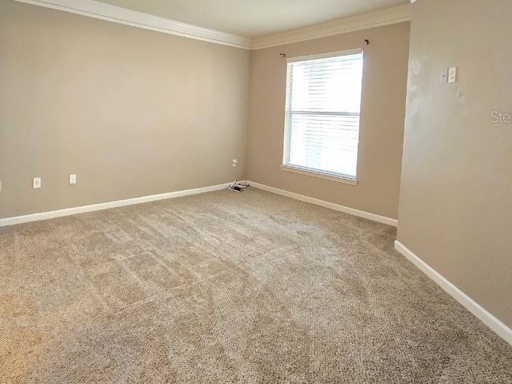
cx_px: 186
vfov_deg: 66.0
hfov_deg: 82.7
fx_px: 281
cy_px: 116
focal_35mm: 19
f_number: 2.2
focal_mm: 2.2
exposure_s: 1/60
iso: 640
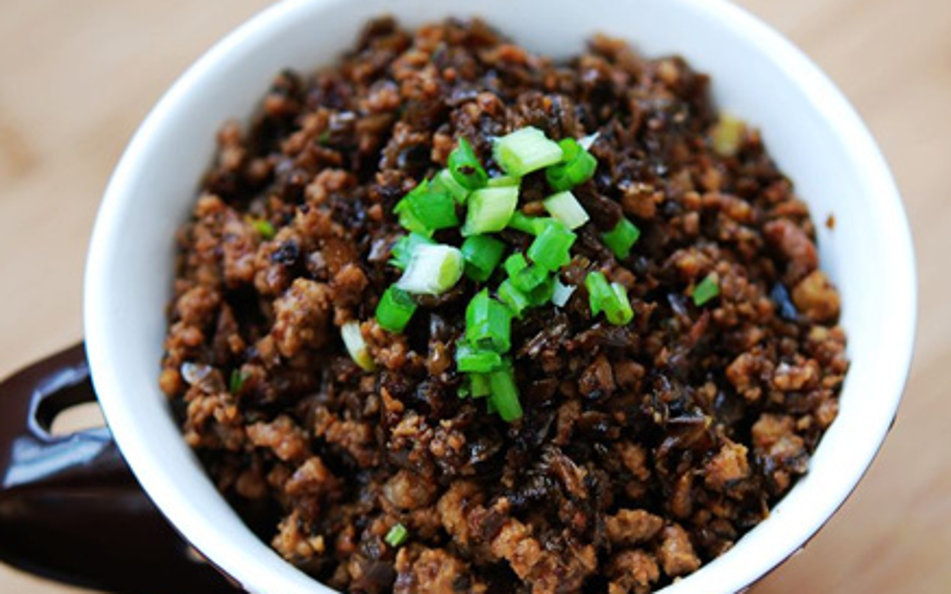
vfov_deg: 10.4
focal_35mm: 126
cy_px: 346
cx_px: 496
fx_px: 3265
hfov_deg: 16.6
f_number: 3
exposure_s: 1/60
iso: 100
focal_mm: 60
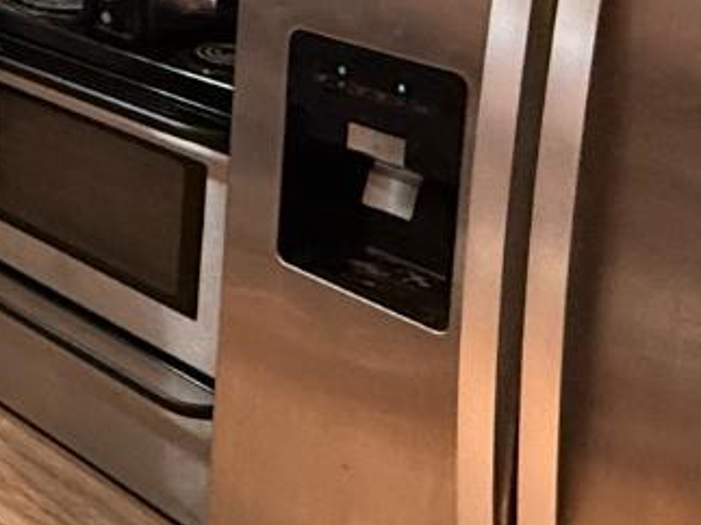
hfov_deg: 24.0
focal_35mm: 65
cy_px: -207
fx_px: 1316
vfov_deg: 20.2
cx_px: -328
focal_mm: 2.22
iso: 320
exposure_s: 1/60
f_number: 2.2
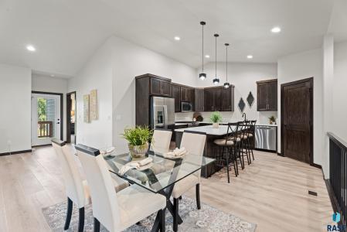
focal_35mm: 16
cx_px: 174
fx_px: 154
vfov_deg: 73.8
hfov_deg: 96.7
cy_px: 116
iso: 250
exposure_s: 1
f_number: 9
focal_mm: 16
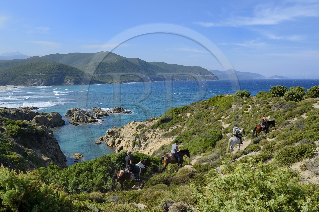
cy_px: 106
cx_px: 160
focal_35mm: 26
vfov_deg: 49.5
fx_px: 230
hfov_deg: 69.4
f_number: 11
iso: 400
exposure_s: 1/640
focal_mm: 26
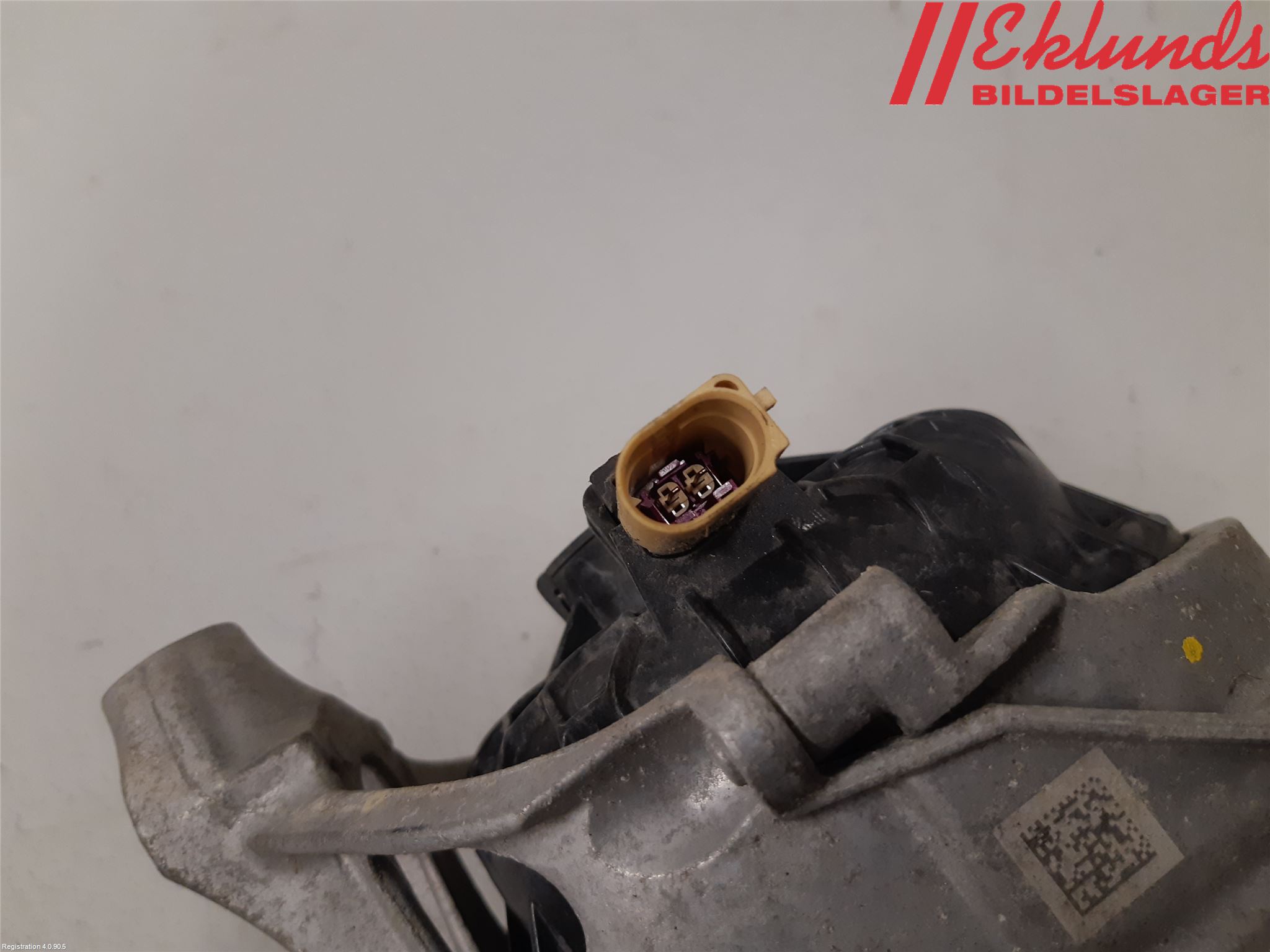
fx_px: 954
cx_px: 635
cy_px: 476
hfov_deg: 67.3
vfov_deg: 53.1
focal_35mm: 26
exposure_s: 1/50
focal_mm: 3.93
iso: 125
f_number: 1.7
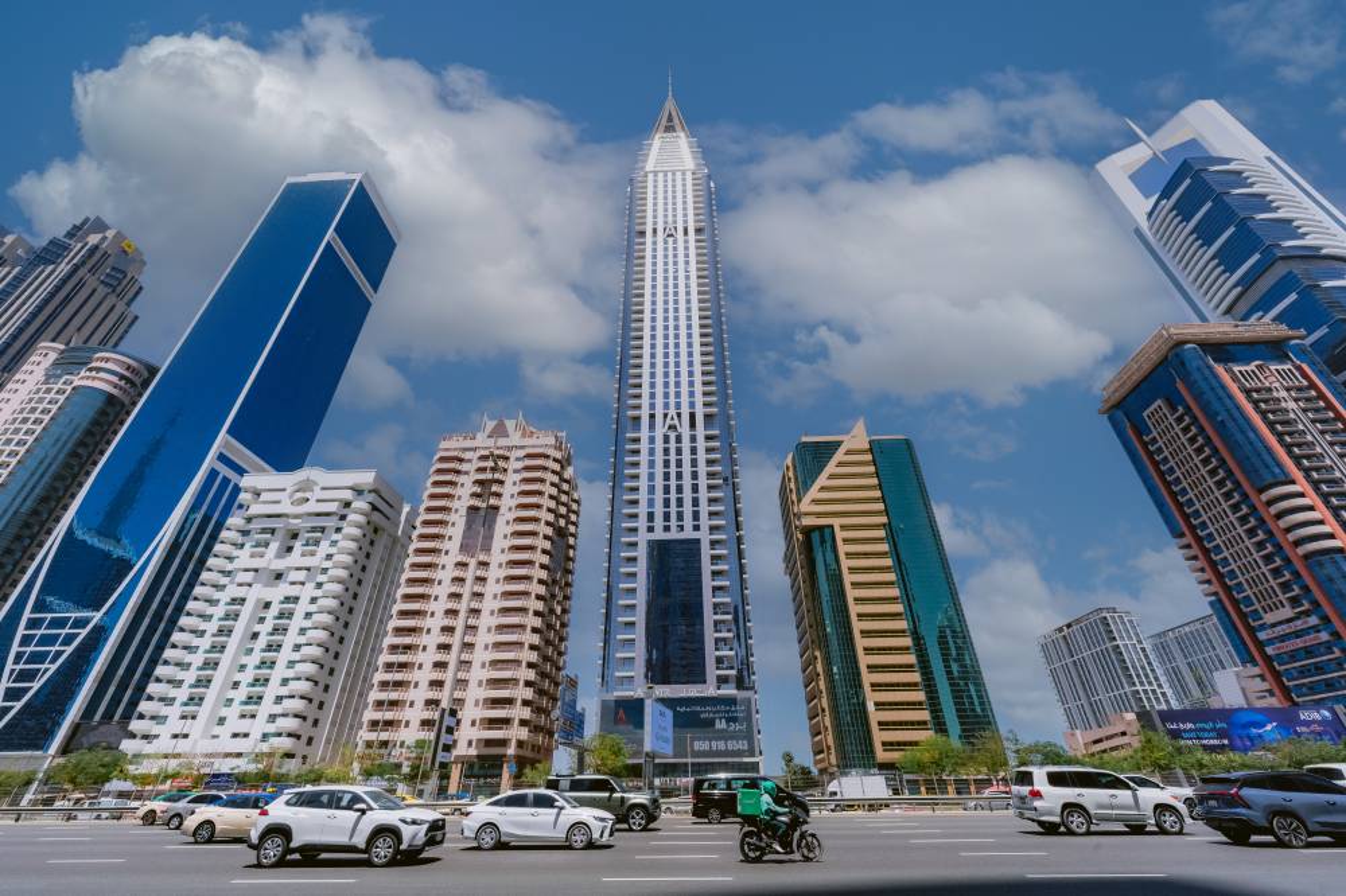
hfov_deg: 104.3
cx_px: 673
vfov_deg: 81.2
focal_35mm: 14
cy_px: 448
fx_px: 523
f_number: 14
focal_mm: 14
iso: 640
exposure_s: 1/1250
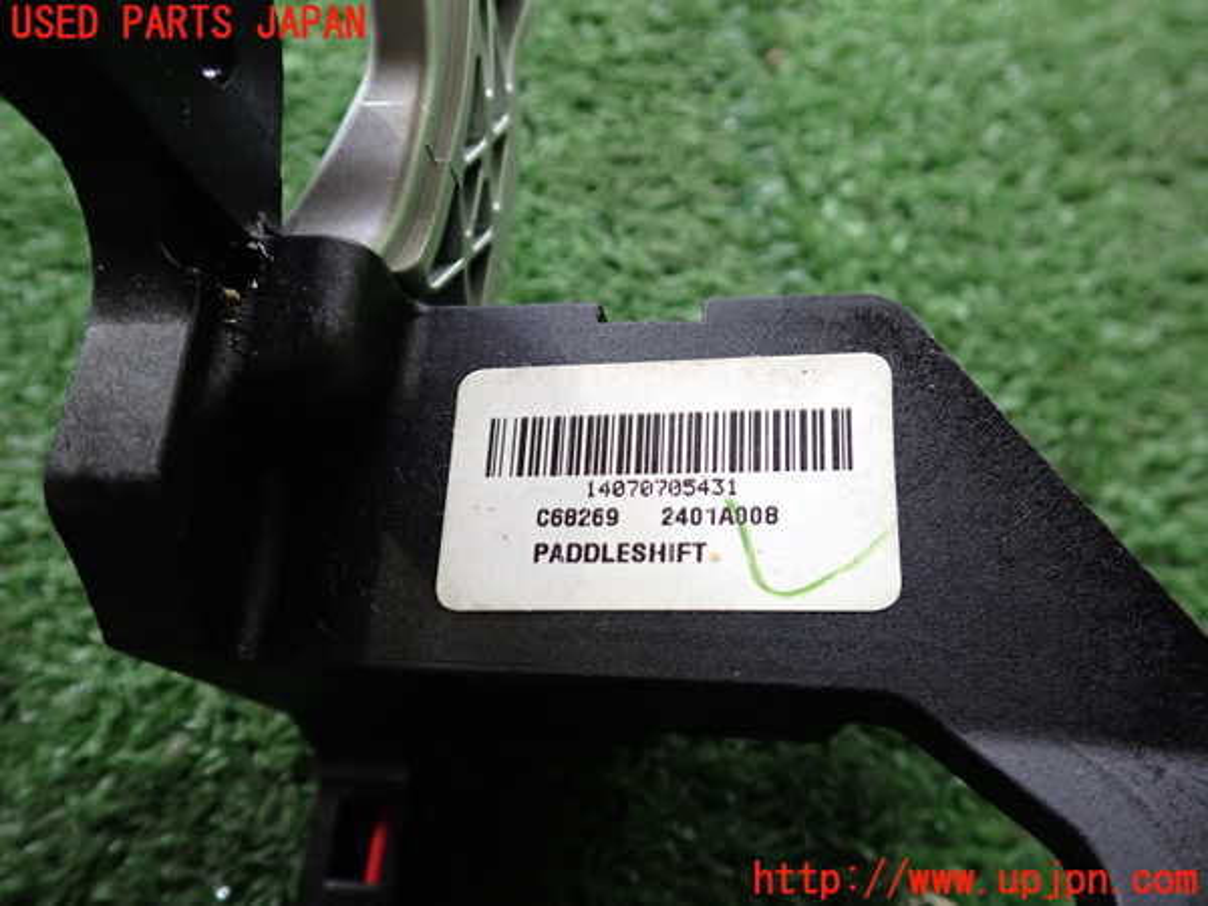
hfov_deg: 60.0
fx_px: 1047
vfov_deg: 46.8
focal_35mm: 30
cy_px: 453
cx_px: 604
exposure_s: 1/30
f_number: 2.3
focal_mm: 5.4
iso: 250
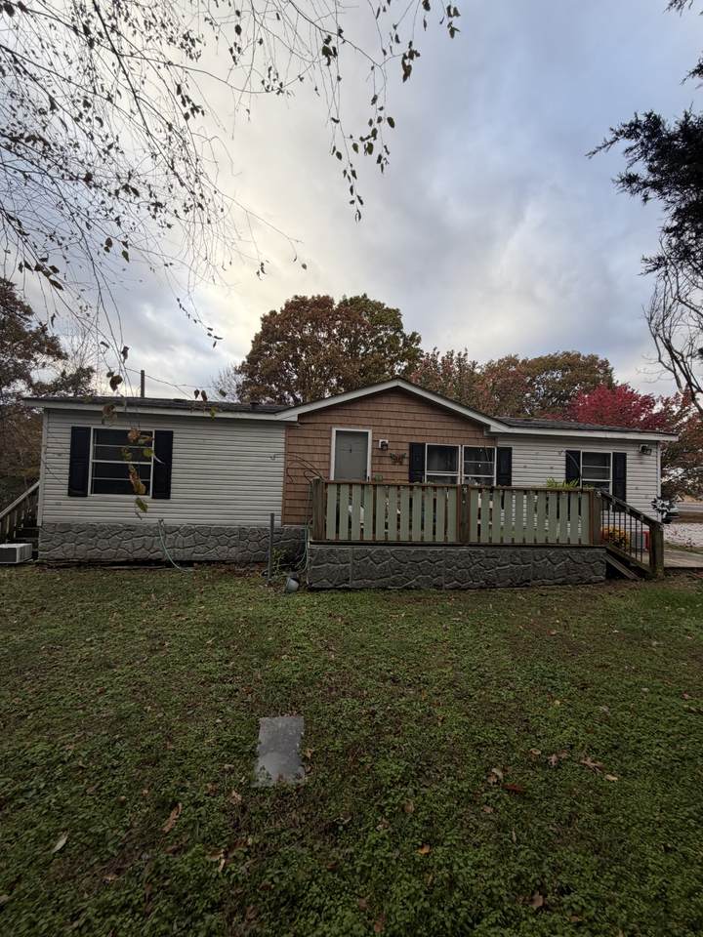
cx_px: 352
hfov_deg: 85.7
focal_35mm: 14
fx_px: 379
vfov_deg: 102.1
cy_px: 468
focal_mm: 2.22
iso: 50
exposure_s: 1/306
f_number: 2.2
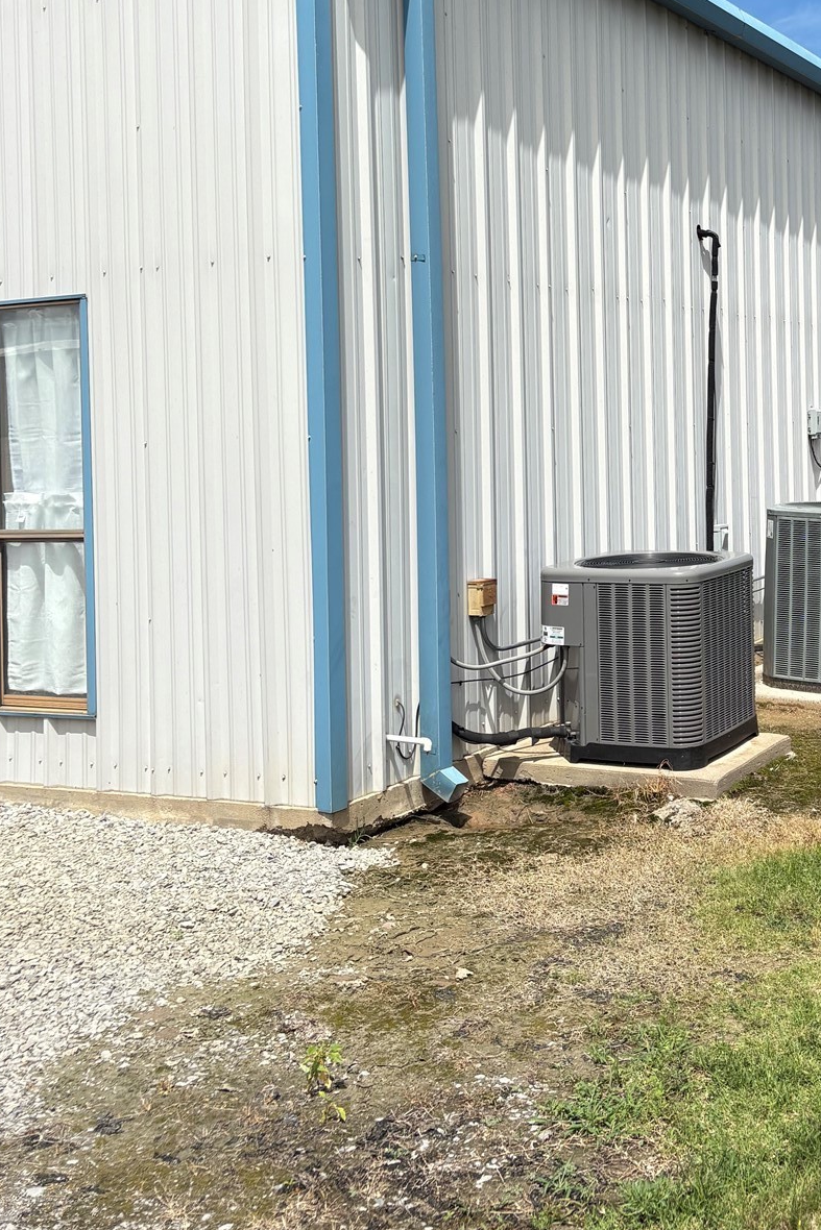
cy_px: 382
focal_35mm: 44
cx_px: 723
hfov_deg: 29.4
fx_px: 1505
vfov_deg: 43.7
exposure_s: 1/3623
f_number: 1.6
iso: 50
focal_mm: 5.96
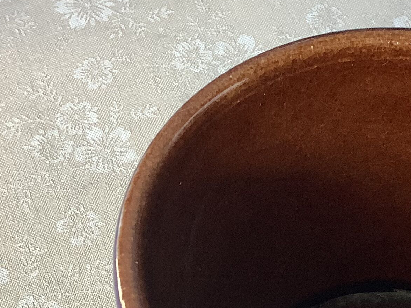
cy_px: 284
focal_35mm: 86
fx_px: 1021
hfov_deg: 22.2
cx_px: 375
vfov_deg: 16.9
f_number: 2.4
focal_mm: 3.3
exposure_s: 1/100
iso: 64
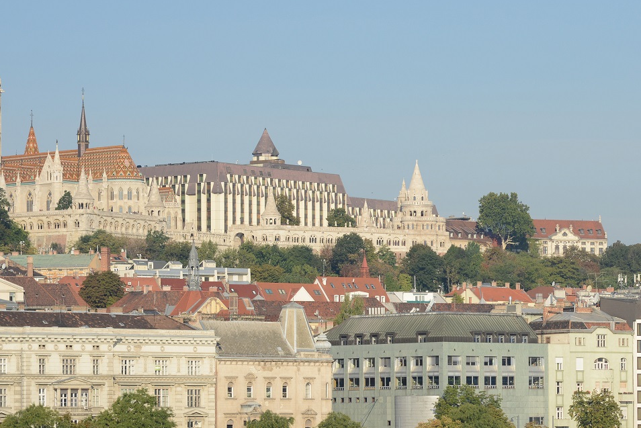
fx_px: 3046
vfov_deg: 8.0
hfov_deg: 12.0
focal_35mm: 171
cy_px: 353
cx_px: 495
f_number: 8
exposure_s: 1/400
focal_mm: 85
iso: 100
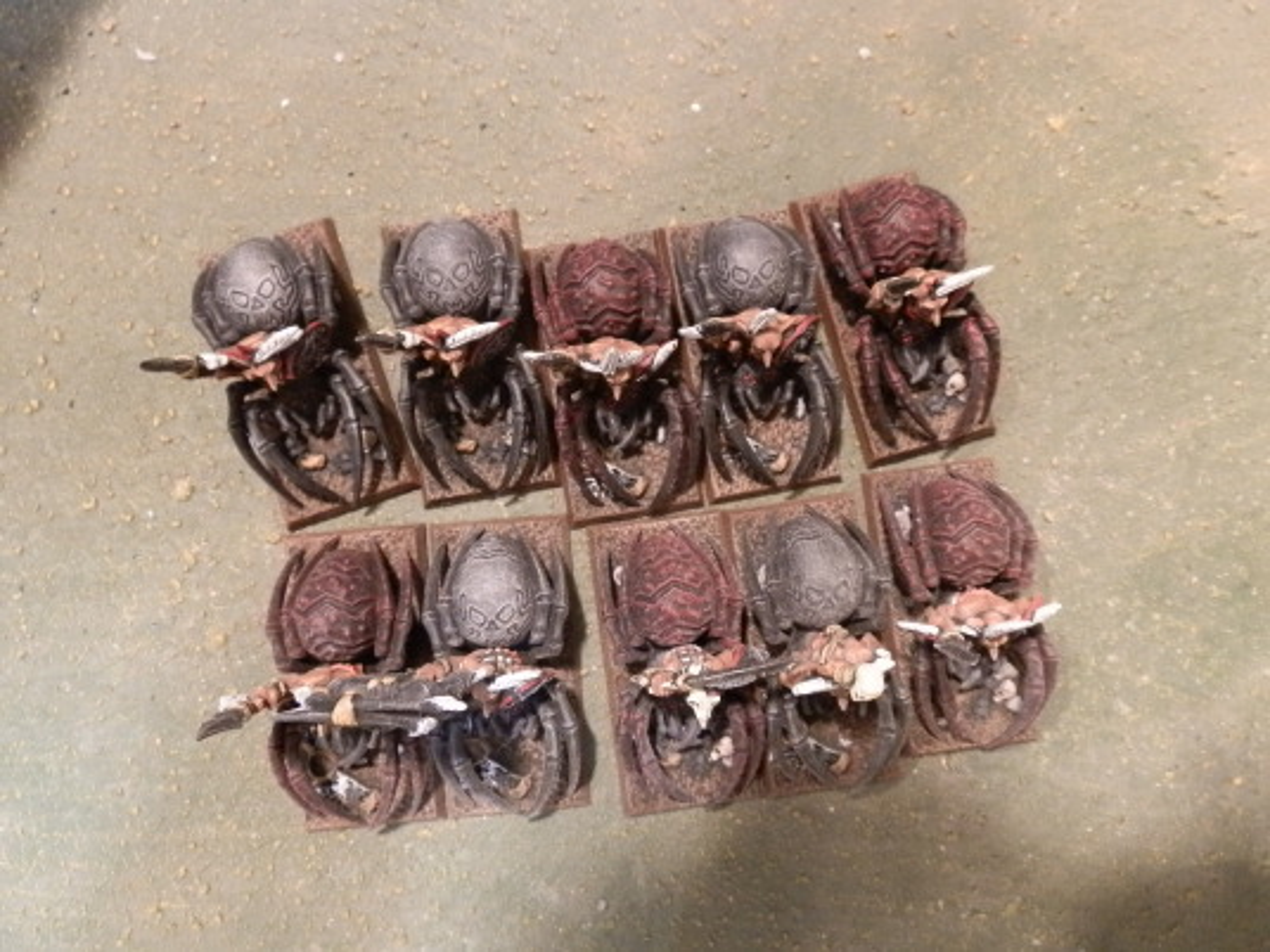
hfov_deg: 63.4
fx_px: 1027
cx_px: 635
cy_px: 476
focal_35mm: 28
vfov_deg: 49.7
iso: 400
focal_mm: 5
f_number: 3.1
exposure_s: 1/40
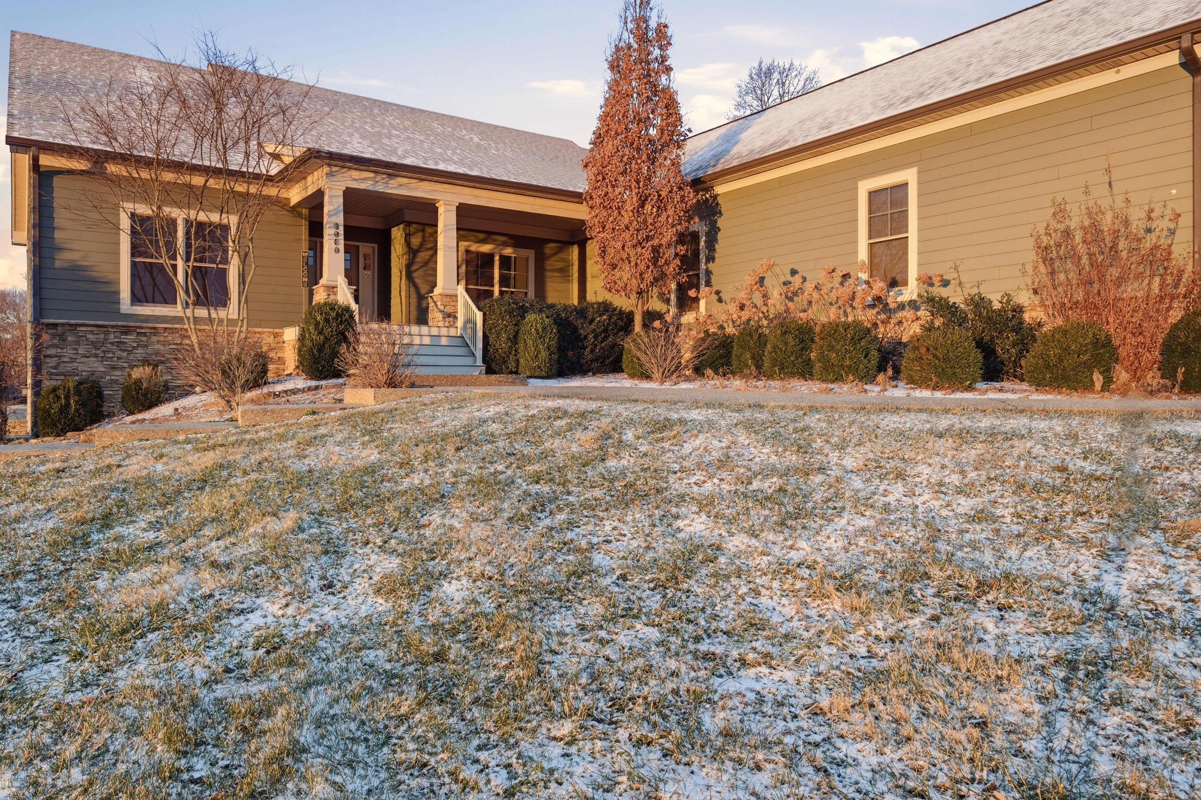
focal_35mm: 23
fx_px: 767
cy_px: 400
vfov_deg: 55.1
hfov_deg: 76.1
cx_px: 600
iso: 400
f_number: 9
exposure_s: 1/200
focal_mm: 15.1
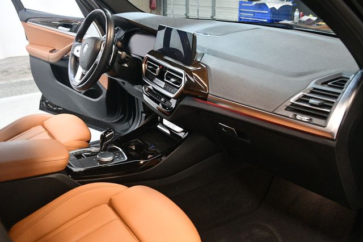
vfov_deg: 38.8
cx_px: 182
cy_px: 121
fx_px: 343
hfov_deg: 55.8
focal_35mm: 34
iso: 4000
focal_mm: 23
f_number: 3.8
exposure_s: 1/60
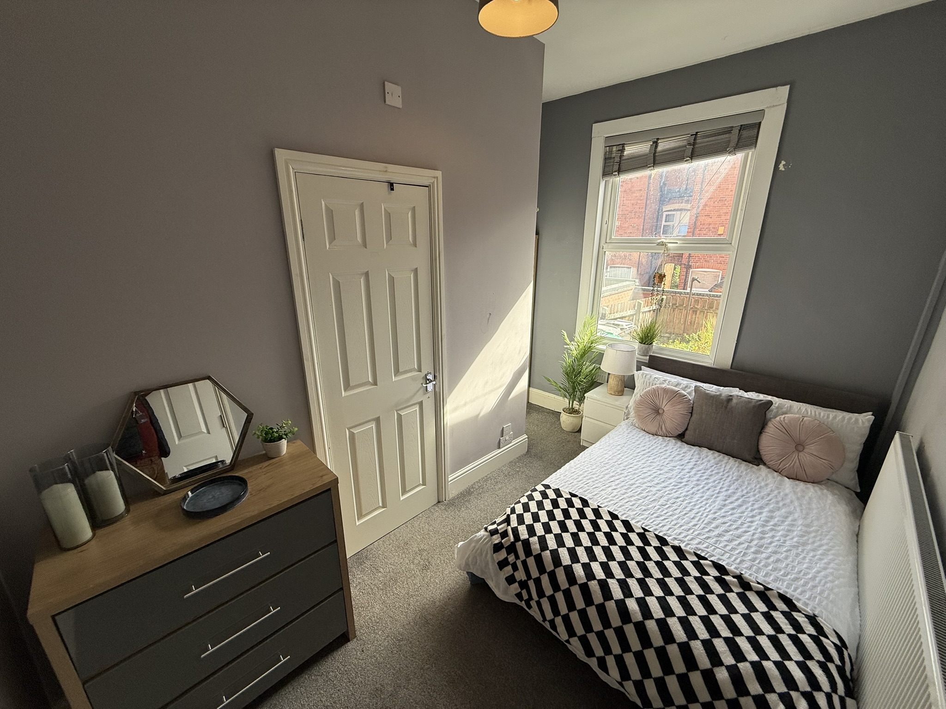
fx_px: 383
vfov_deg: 85.7
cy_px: 354
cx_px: 473
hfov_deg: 102.1
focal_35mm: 14
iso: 50
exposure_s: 1/152
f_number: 2.2
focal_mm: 2.22
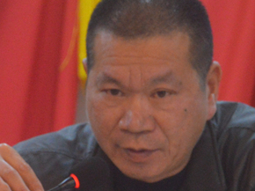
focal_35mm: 380
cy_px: 185
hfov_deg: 5.2
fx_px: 2801
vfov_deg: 3.9
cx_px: 155
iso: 2000
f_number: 5.6
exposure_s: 1/60
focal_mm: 85
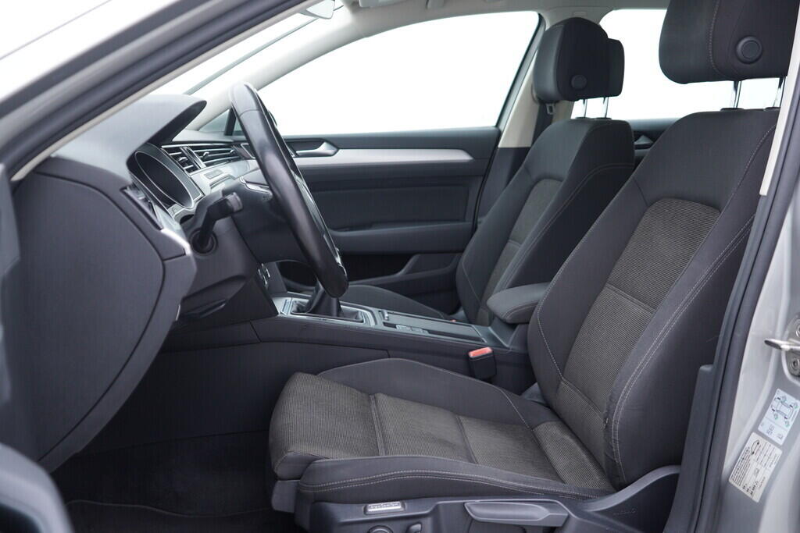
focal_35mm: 36
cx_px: 400
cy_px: 266
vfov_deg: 36.9
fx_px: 800
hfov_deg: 53.1
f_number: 2.8
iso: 160
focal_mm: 24
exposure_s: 1/40
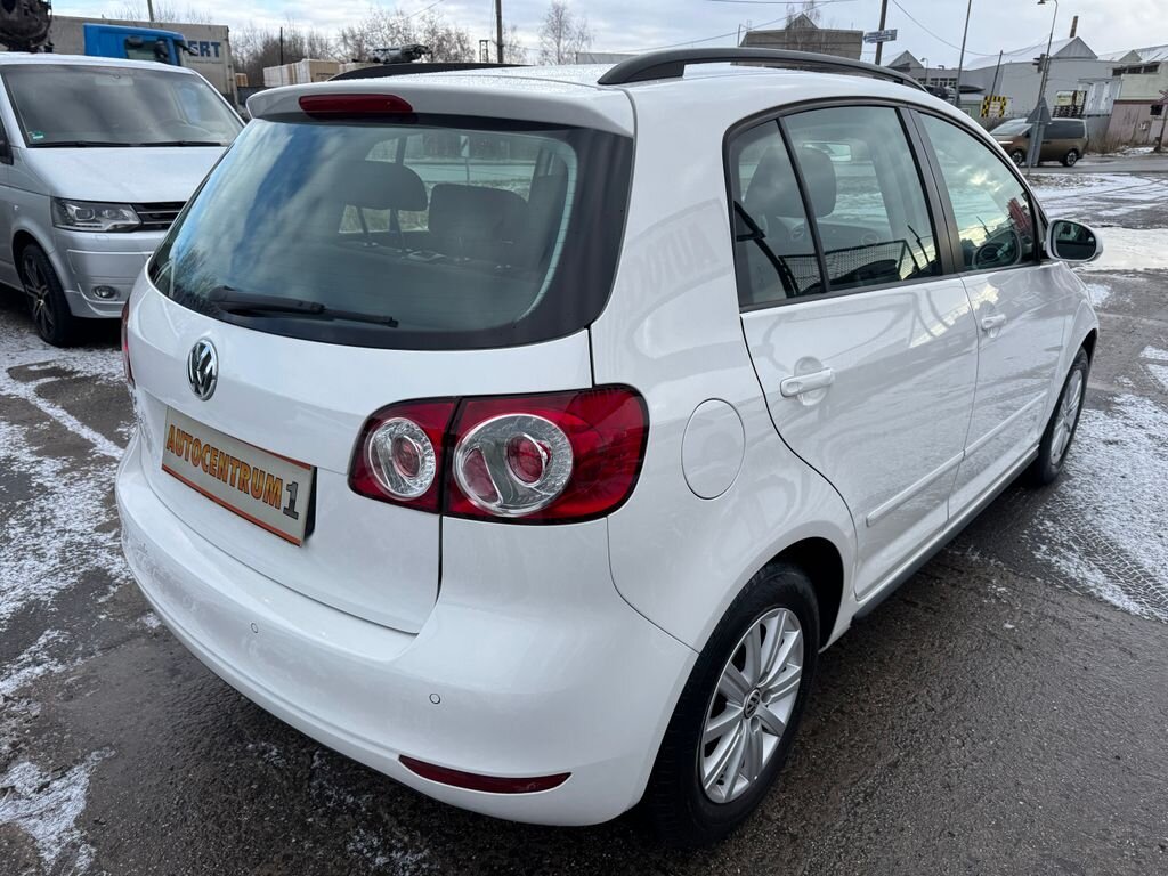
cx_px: 584
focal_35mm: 24
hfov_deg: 71.6
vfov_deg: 56.8
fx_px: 810
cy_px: 438
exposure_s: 1/1425
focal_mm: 6.76
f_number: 1.78
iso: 80
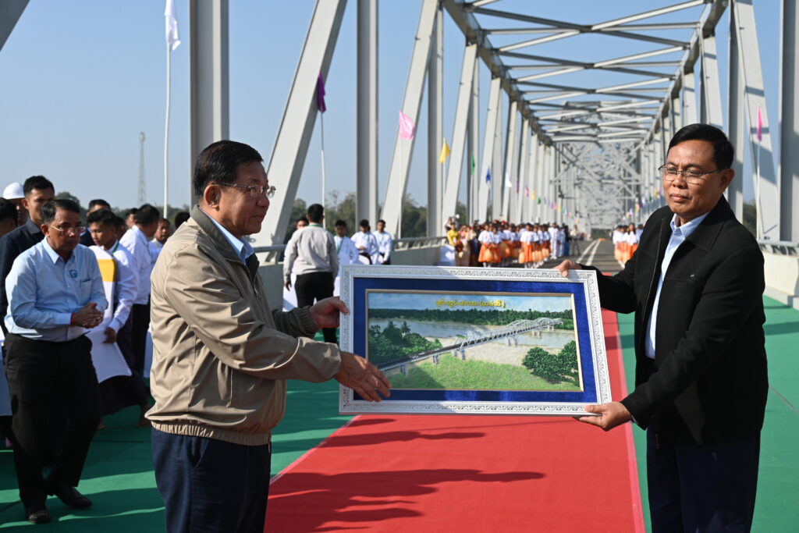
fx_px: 1021
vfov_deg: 29.3
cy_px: 266
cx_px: 400
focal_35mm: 46
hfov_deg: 42.7
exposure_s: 1/320
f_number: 6.3
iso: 100
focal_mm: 46
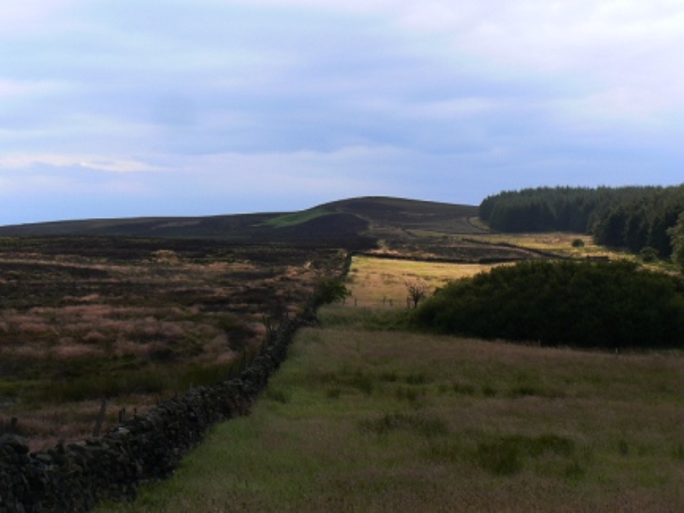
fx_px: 1838
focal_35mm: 93
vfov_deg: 15.9
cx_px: 342
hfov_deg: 21.1
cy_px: 256
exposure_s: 1/125
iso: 80
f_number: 5.6
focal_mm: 15.5
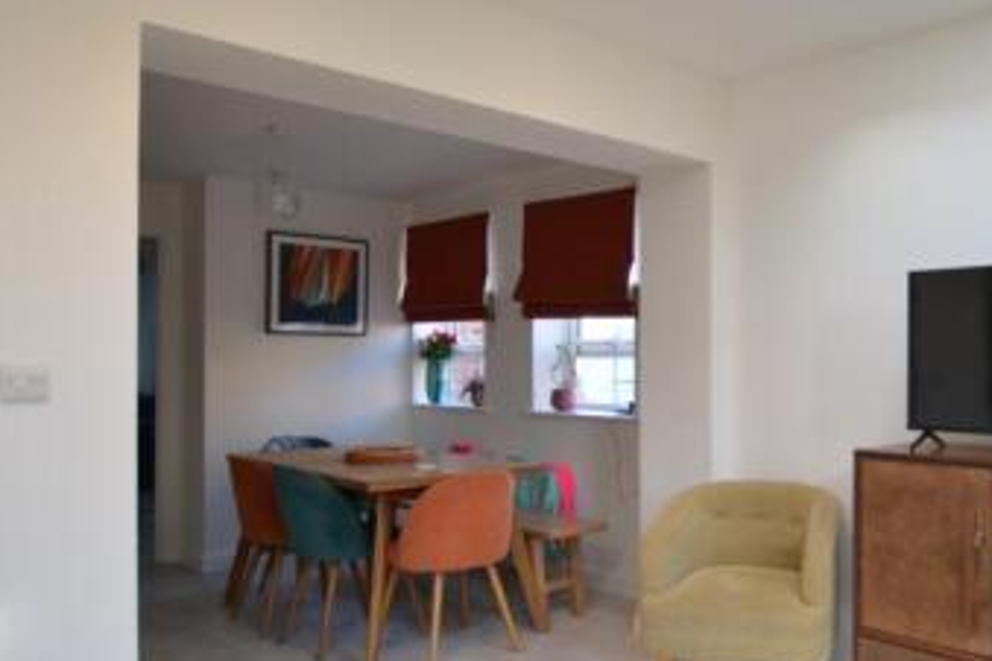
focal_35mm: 29
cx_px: 717
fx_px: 799
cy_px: 351
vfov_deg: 44.9
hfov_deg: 60.9
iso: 100
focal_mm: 10
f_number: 3.5
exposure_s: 1/40
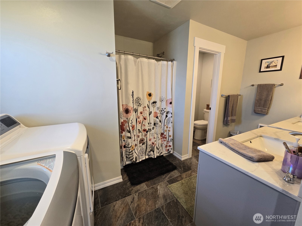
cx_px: 151
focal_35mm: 13
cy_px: 113
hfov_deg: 106.2
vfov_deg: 89.9
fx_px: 113
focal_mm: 2.2
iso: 125
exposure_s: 1/60
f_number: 2.2
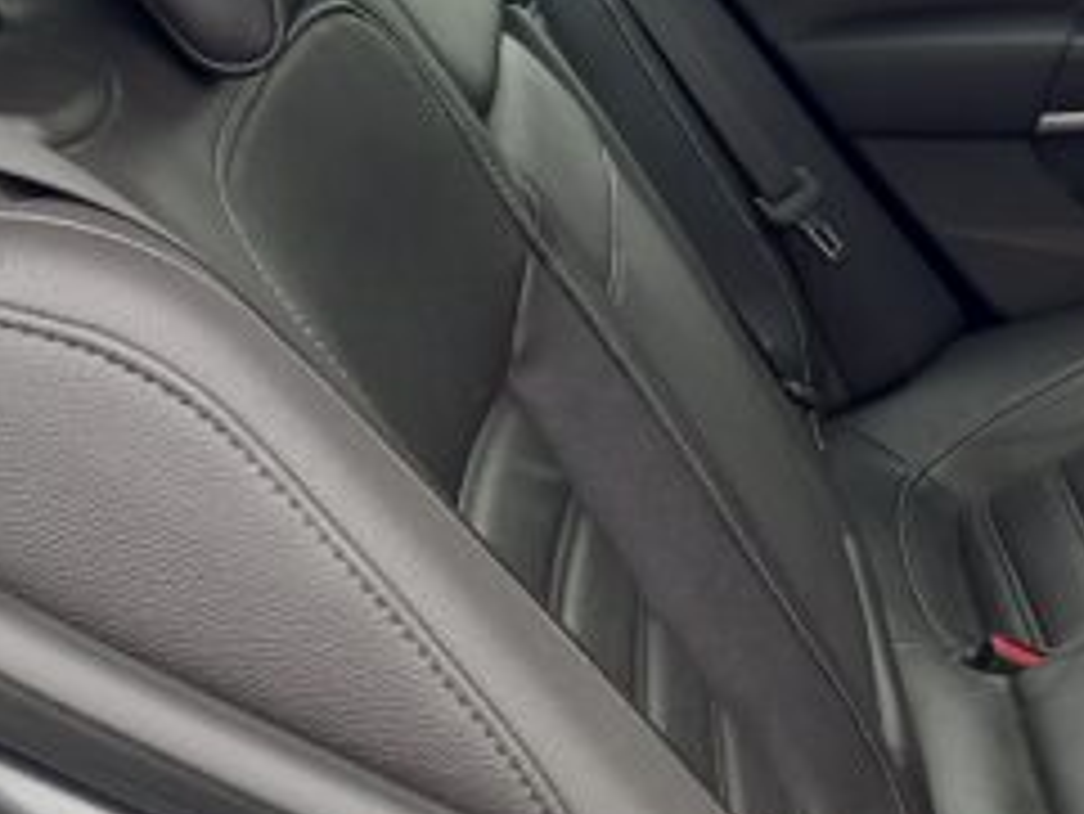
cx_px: 1498
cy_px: 360
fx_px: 2600
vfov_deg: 17.8
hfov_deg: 20.9
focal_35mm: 83
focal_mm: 4.6
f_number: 2
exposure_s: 1/50
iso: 80
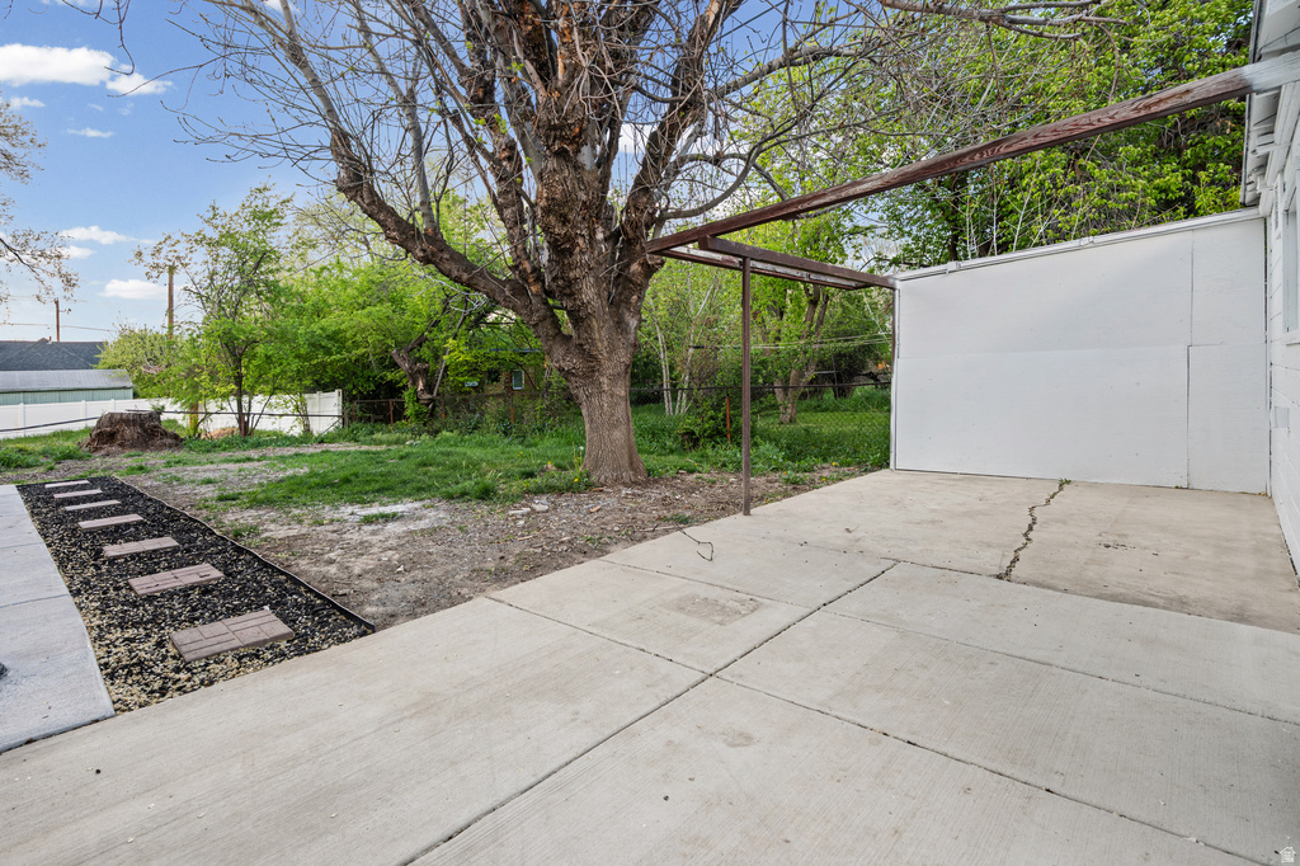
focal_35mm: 16
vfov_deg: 73.7
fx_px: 578
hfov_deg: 96.8
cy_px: 433
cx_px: 650
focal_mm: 16
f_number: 9
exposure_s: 1/80
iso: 250
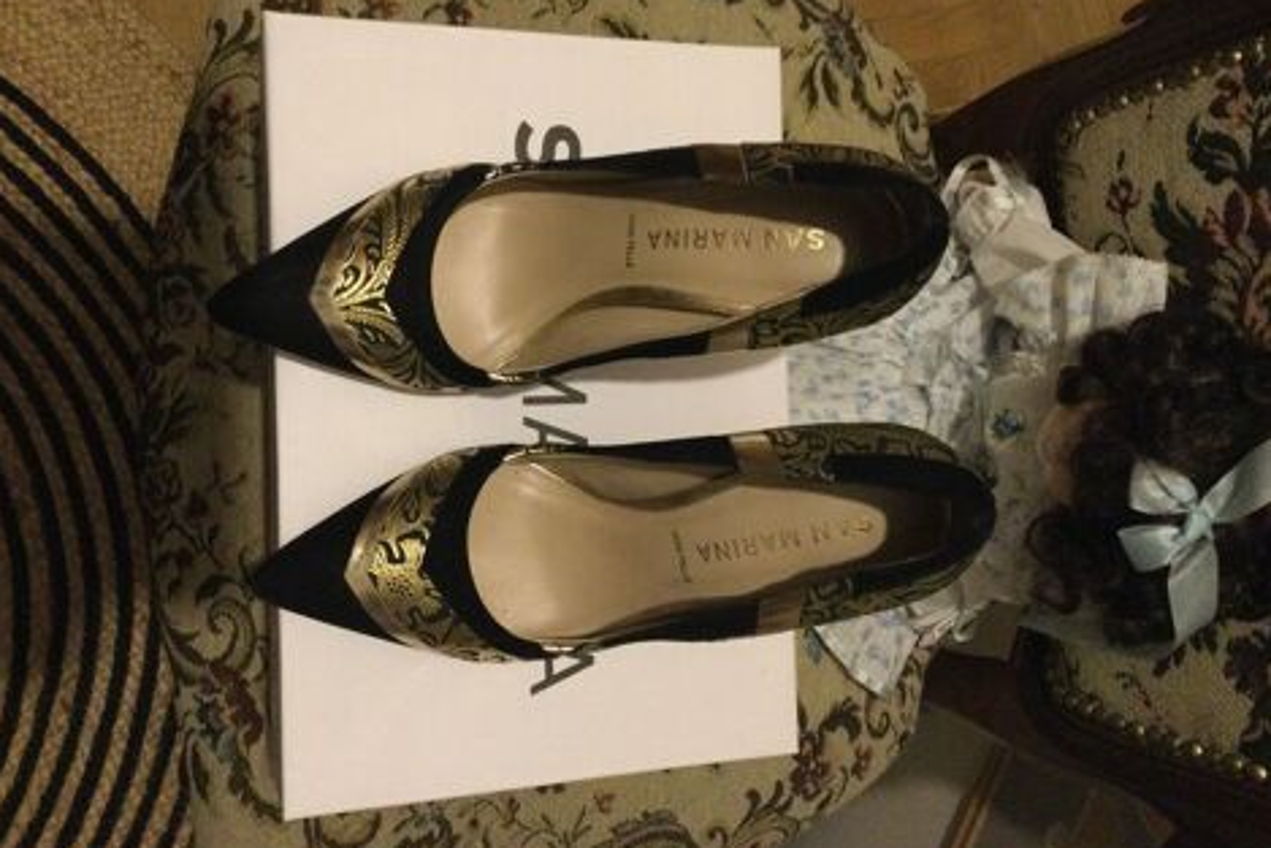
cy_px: 377
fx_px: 1165
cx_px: 626
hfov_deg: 57.2
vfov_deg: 39.9
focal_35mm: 33
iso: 250
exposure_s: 1/17
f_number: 2.4
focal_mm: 3.3
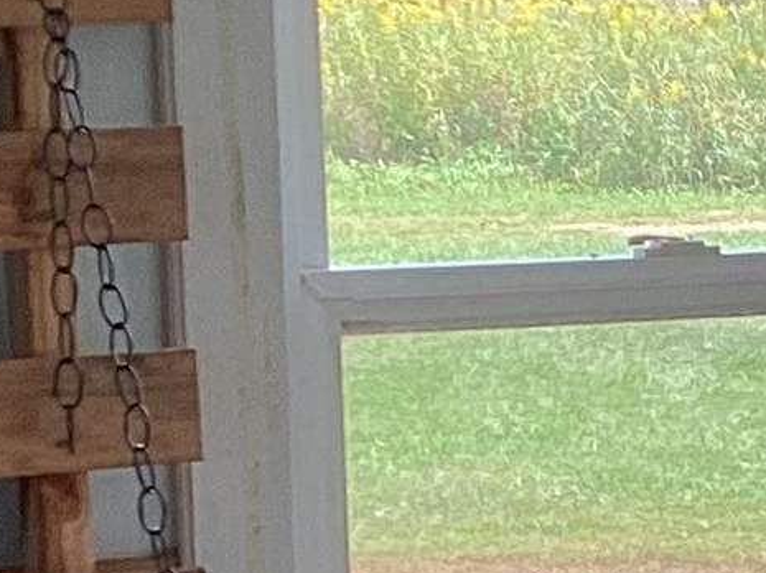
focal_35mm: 205
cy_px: 543
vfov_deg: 7.2
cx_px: 1109
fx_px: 4533
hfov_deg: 9.4
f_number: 2.4
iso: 40
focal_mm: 3.3
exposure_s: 1/120
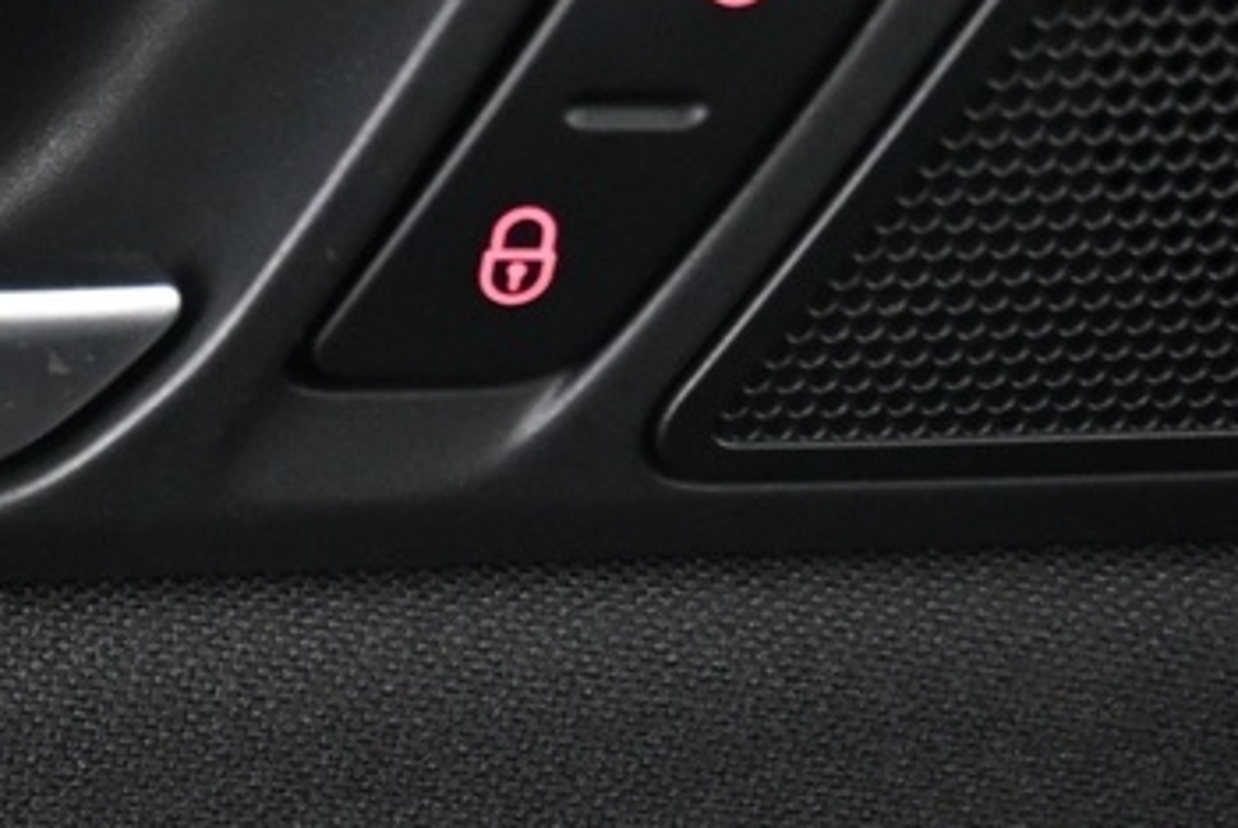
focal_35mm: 111
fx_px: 3820
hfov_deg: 17.4
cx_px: -315
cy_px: 1069
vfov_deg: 12.0
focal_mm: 16
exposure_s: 1/15
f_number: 3.5
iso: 1600
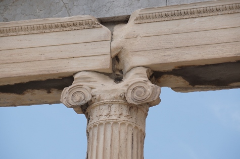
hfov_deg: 10.2
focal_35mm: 202
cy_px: 80
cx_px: 120
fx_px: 1349
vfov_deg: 6.8
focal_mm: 135
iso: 100
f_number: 7.1
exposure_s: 1/400
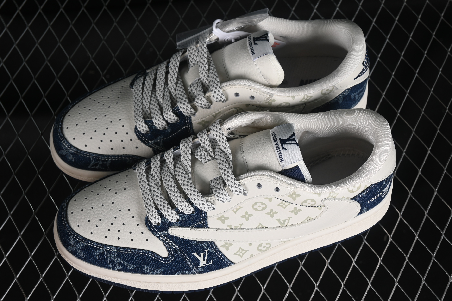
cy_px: 150
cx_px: 226
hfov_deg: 27.0
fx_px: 942
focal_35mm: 75
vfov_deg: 18.2
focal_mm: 50
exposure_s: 1/80
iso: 160
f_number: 7.1
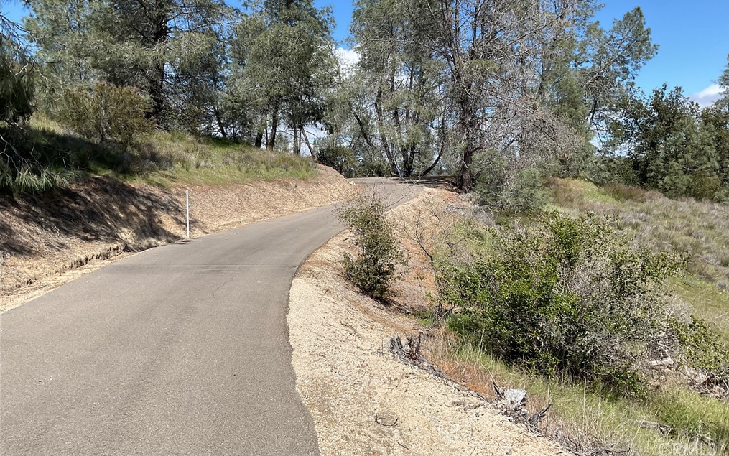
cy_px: 184
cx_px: 367
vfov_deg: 40.5
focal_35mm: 31
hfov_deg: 61.2
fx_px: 616
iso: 16
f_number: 1.8
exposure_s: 1/2227
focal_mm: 3
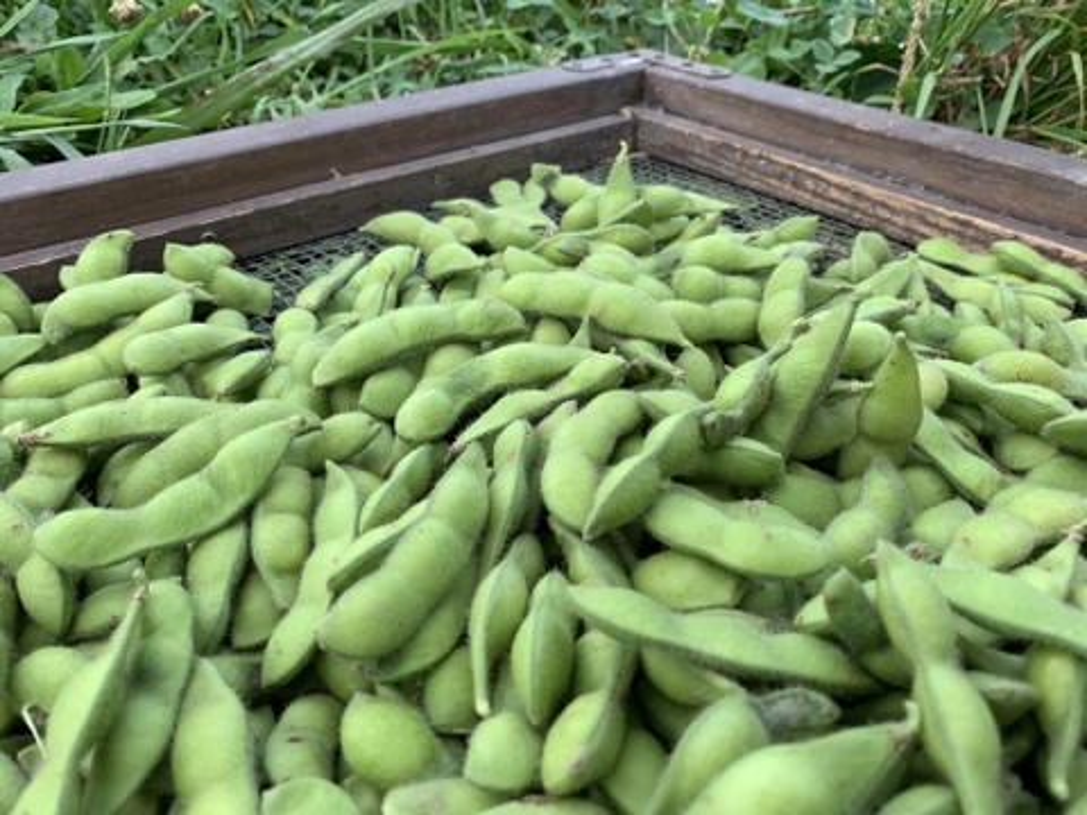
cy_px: 408
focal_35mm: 26
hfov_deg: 67.3
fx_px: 816
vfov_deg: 53.1
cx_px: 544
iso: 25
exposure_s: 1/355
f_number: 1.8
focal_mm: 4.25
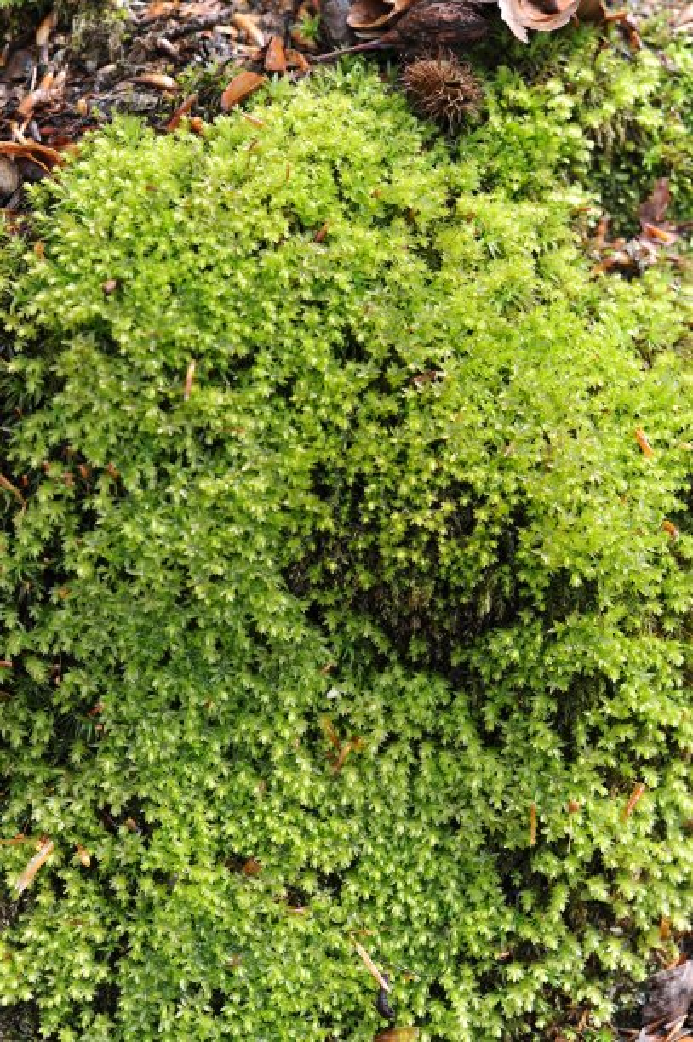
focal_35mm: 50
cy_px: 521
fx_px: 1446
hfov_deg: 26.9
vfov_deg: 39.6
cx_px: 346
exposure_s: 1/100
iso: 200
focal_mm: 50
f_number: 6.3
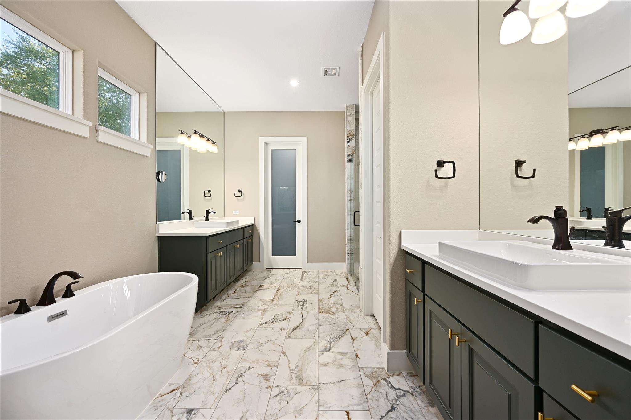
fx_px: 245
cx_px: 316
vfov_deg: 81.1
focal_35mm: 14
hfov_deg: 104.3
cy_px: 210
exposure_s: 1/15
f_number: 8
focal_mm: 14
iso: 800
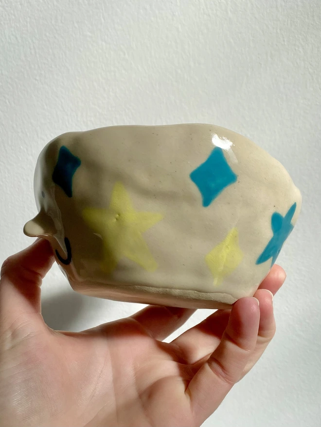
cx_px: 160
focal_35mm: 26
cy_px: 214
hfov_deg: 53.1
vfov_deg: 67.3
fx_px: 321
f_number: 1.8
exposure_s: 1/1808
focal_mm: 4.25
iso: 32
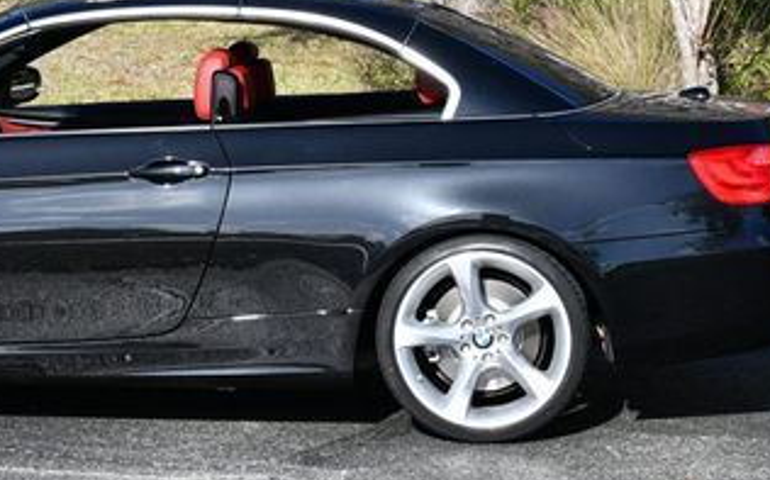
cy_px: 22
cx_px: 139
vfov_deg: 10.5
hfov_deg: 16.7
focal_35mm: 124
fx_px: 2600
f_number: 8
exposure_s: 1/250
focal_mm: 30
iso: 110
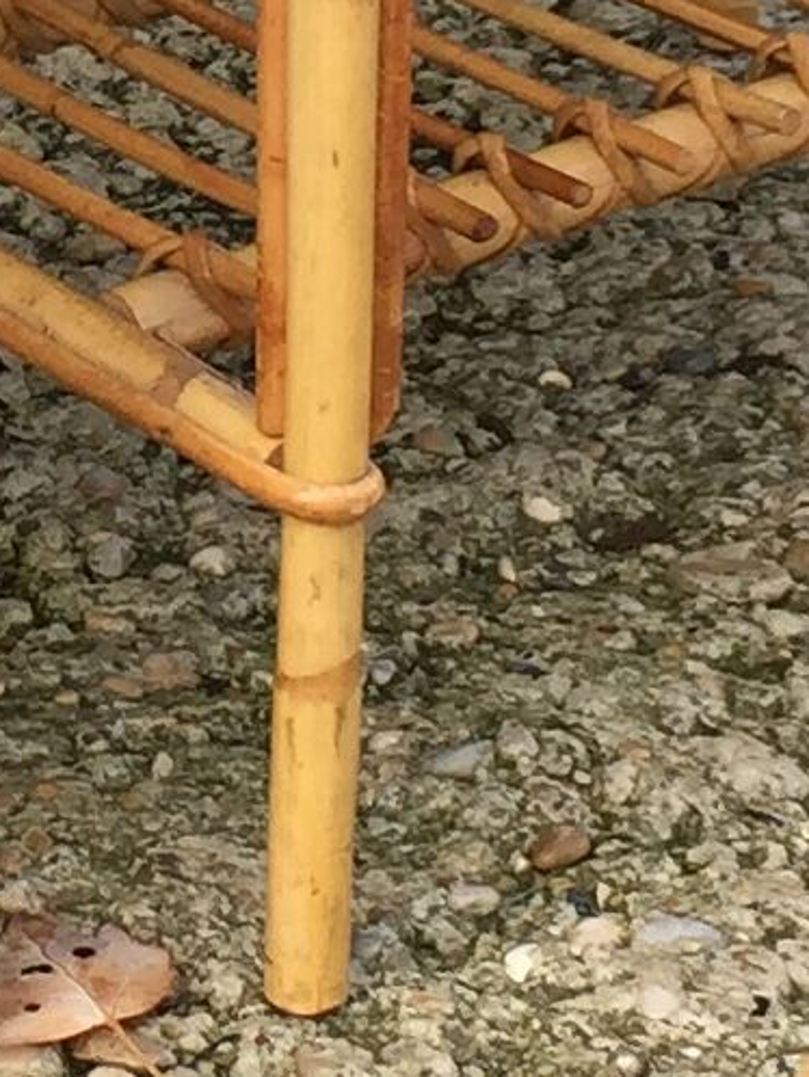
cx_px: -376
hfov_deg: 7.7
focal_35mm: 190
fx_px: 5916
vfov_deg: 10.3
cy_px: 67
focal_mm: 4.15
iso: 32
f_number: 2.2
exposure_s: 1/347
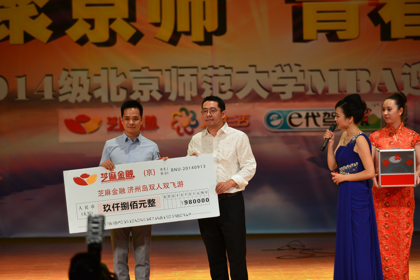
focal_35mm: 195
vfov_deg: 7.0
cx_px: 210
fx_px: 2276
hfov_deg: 10.5
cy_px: 140
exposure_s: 1/125
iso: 640
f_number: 2.8
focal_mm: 195
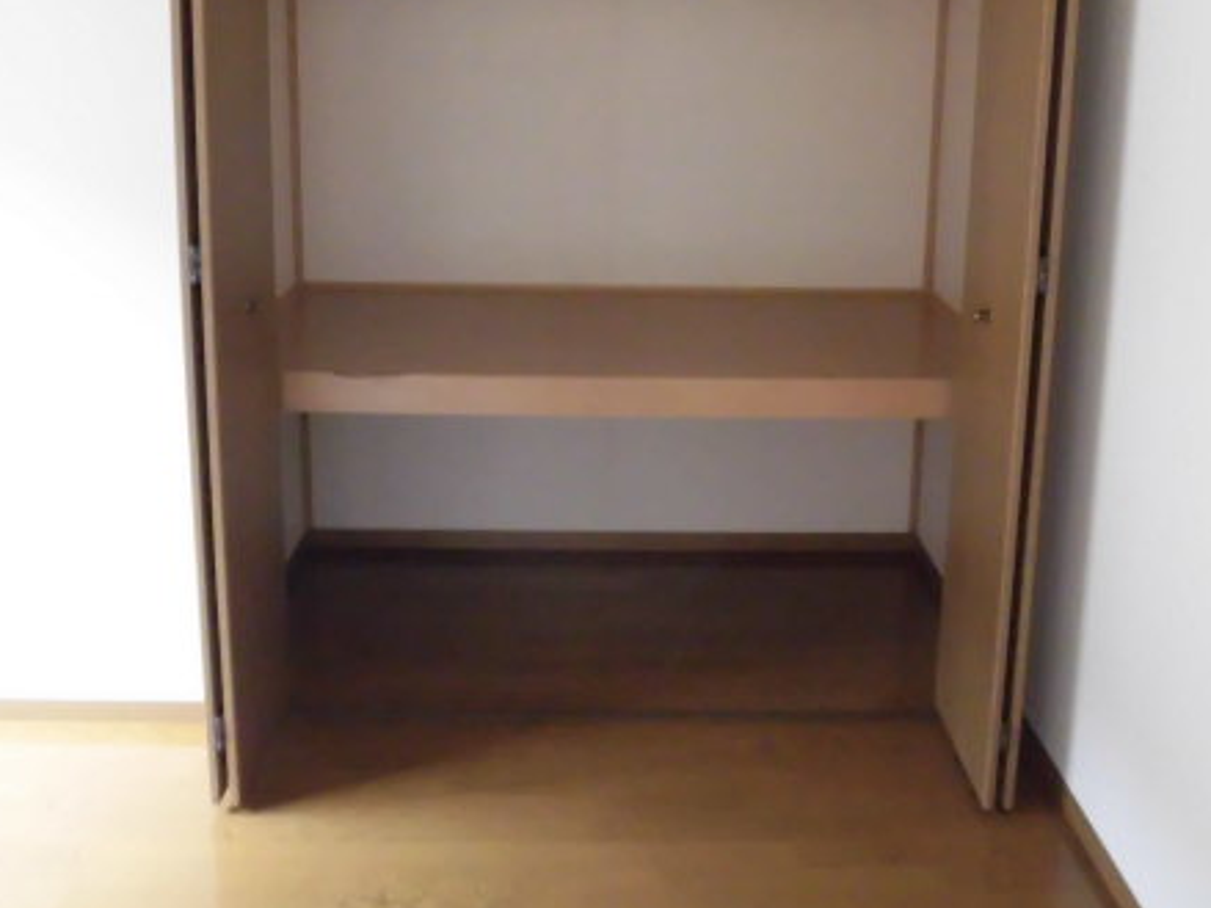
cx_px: 643
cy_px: 254
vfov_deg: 39.8
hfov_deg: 52.6
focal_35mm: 35
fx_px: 1224
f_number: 3.1
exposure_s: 1/20
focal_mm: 4.3
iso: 800
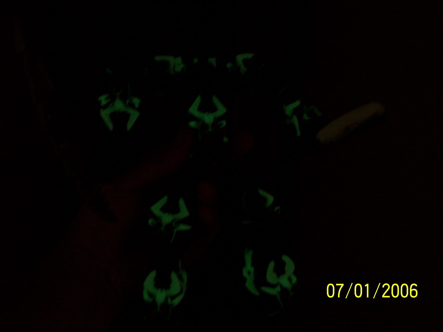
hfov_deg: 49.0
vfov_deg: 37.7
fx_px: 486
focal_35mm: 38
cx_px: 222
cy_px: 166
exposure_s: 1/8
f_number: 2.8
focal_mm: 6.3
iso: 140
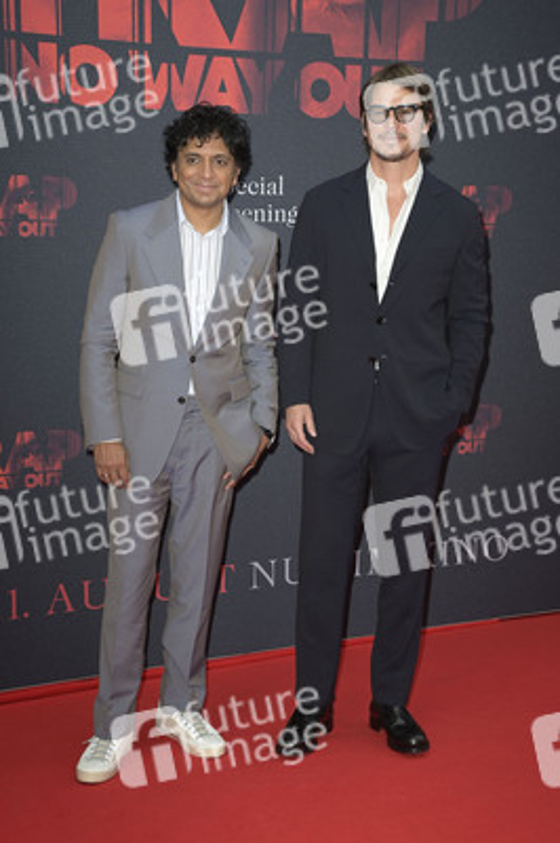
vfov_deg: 36.3
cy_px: 422
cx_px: 280
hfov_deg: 24.6
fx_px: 1285
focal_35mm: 55
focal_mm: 55
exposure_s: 1/250
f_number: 7.1
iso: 400
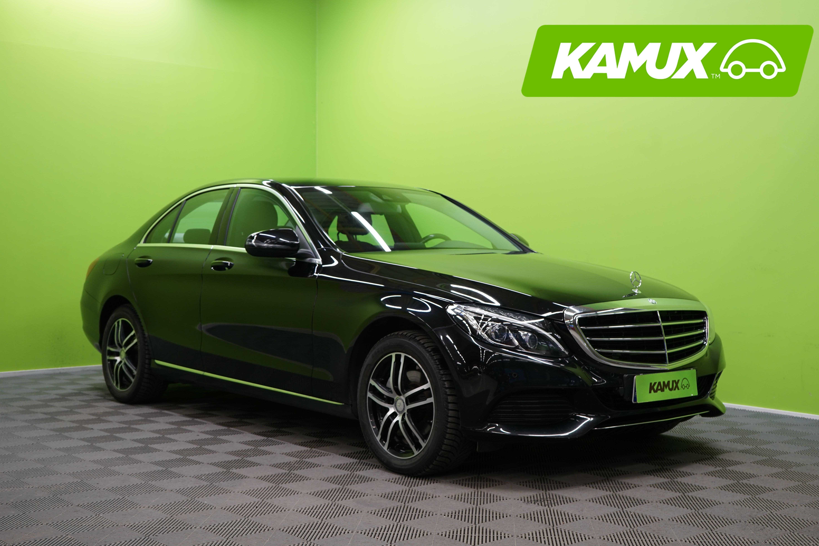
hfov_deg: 44.5
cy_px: 277
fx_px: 1001
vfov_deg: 30.5
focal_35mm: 44
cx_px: 416
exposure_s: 1/20
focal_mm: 43
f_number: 5.6
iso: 400
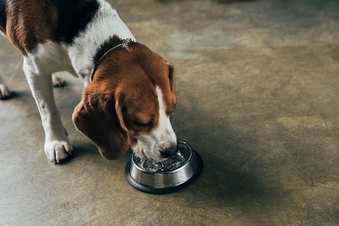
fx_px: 377
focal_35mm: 40
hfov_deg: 48.4
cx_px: 186
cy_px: 116
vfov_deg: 33.4
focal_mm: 35
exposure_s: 1/200
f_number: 4
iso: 640
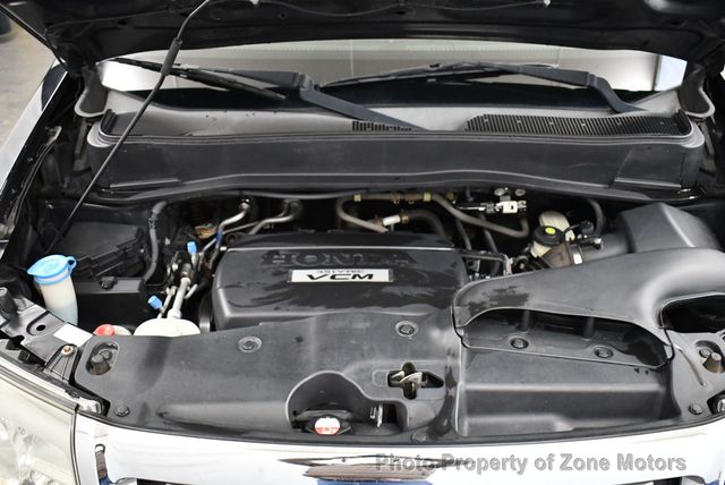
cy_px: 242
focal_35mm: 36
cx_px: 362
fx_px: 726
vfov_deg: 36.9
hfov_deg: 53.1
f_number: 3.5
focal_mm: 18
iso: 3200
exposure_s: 1/125
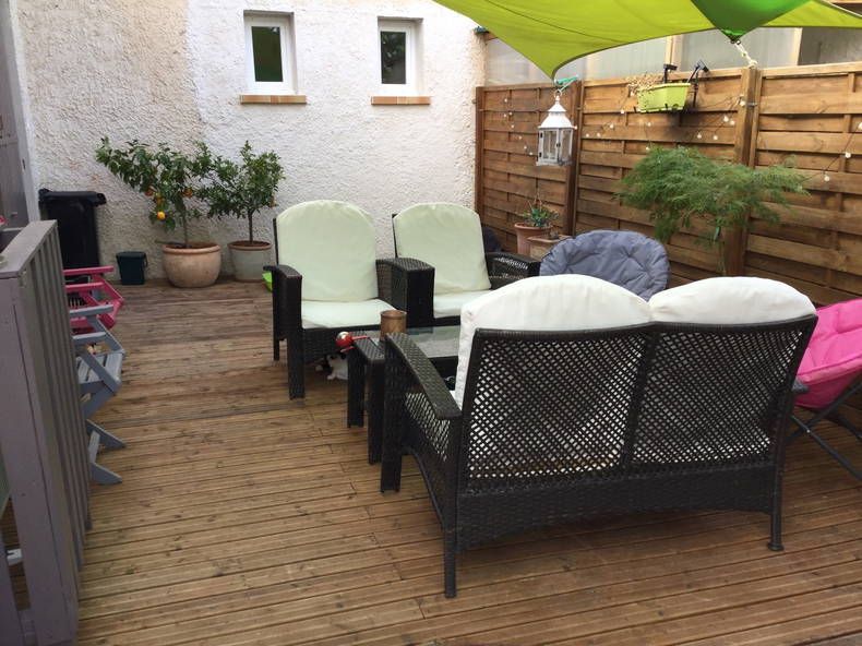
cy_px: 323
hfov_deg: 58.4
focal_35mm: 31
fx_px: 772
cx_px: 431
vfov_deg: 45.4
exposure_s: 1/100
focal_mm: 3.3
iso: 32
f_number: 2.4
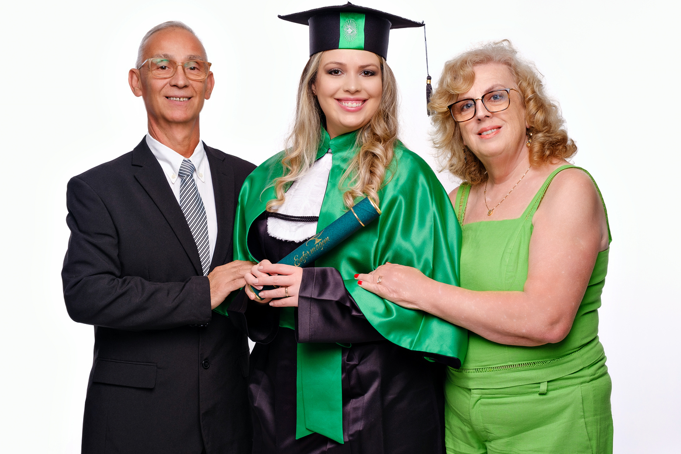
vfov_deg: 21.2
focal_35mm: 64
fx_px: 1210
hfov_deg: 31.4
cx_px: 336
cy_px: 228
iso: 160
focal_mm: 41.1
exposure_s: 1/125
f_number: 5
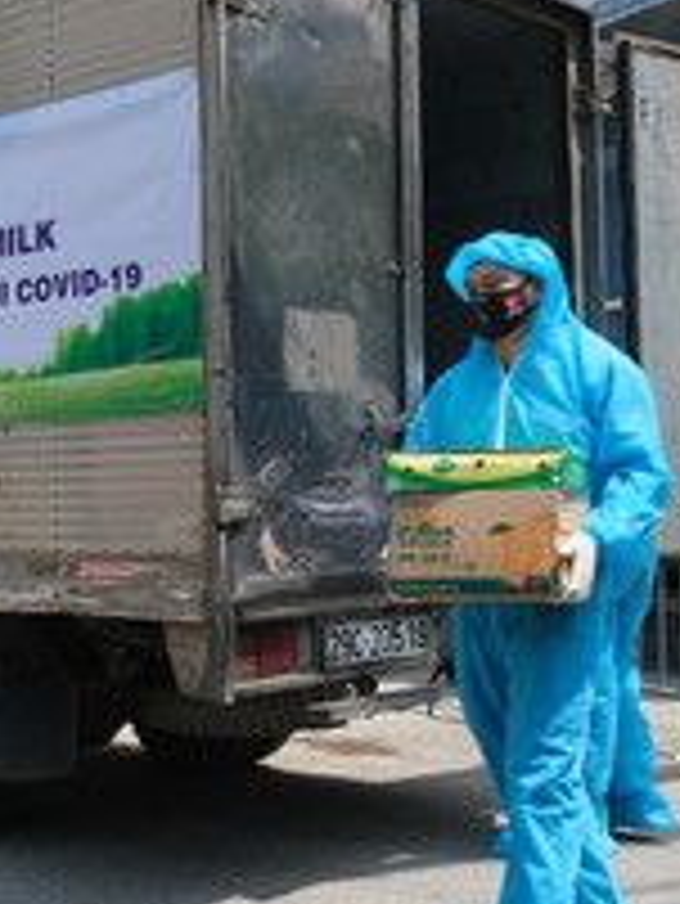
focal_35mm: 62
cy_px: 400
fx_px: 1622
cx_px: 140
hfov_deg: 23.3
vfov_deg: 31.1
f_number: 7.1
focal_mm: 18
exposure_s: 1/420
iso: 320
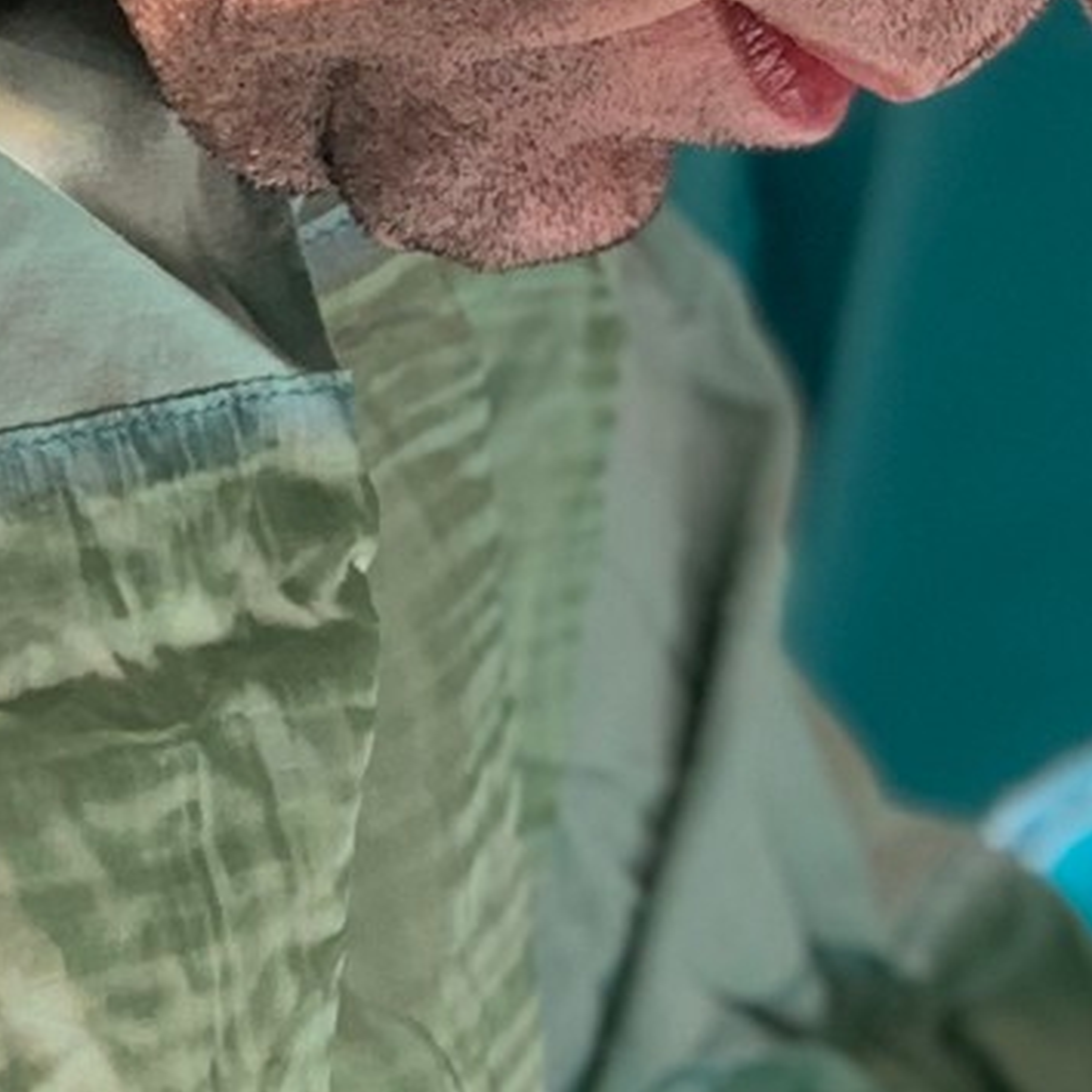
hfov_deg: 6.7
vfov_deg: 6.7
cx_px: 565
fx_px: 9351
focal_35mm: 262
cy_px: 404
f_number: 2.4
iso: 64
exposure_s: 1/103
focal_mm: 6
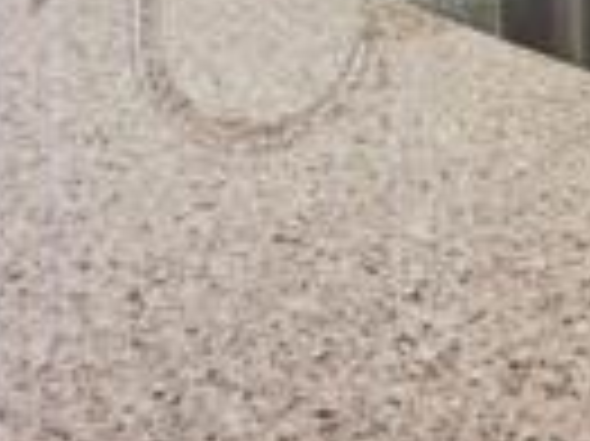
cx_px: 689
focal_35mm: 75
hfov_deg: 23.9
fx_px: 1277
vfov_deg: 15.2
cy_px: -482
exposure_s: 1/1.67
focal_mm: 16
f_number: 11
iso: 800
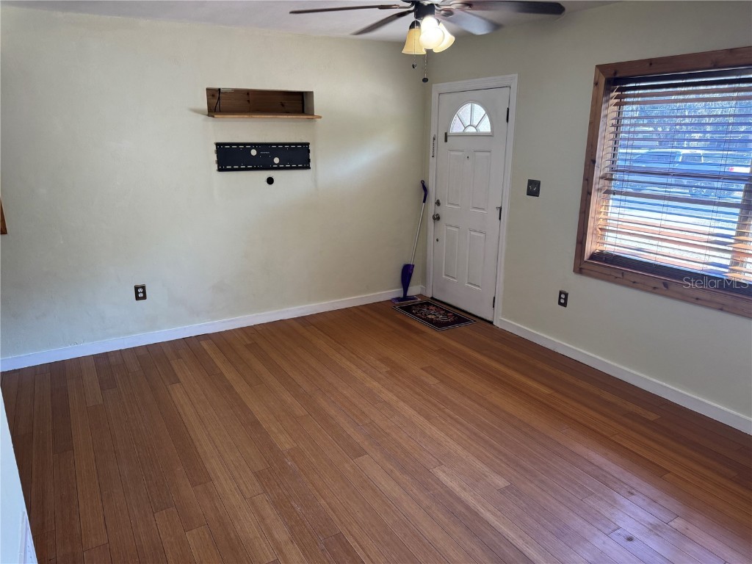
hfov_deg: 71.6
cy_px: 282
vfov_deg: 56.8
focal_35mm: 24
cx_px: 376
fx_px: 521
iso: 160
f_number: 1.78
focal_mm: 6.76
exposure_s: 1/60
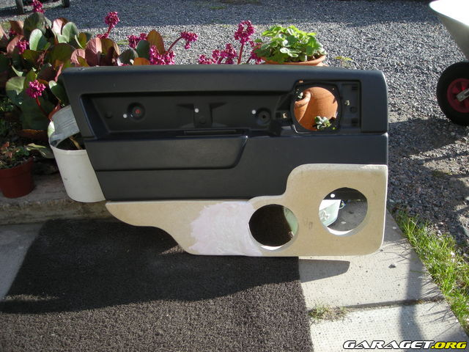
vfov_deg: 40.7
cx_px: 234
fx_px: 474
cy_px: 176
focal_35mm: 35
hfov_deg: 52.6
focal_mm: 5.7
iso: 50
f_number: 2.8
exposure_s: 1/335
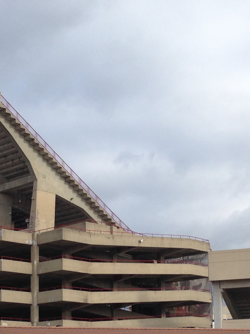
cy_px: 267
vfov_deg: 21.5
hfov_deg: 16.4
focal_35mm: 90
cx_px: 111
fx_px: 866
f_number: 2.4
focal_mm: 4.12
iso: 50
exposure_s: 1/985
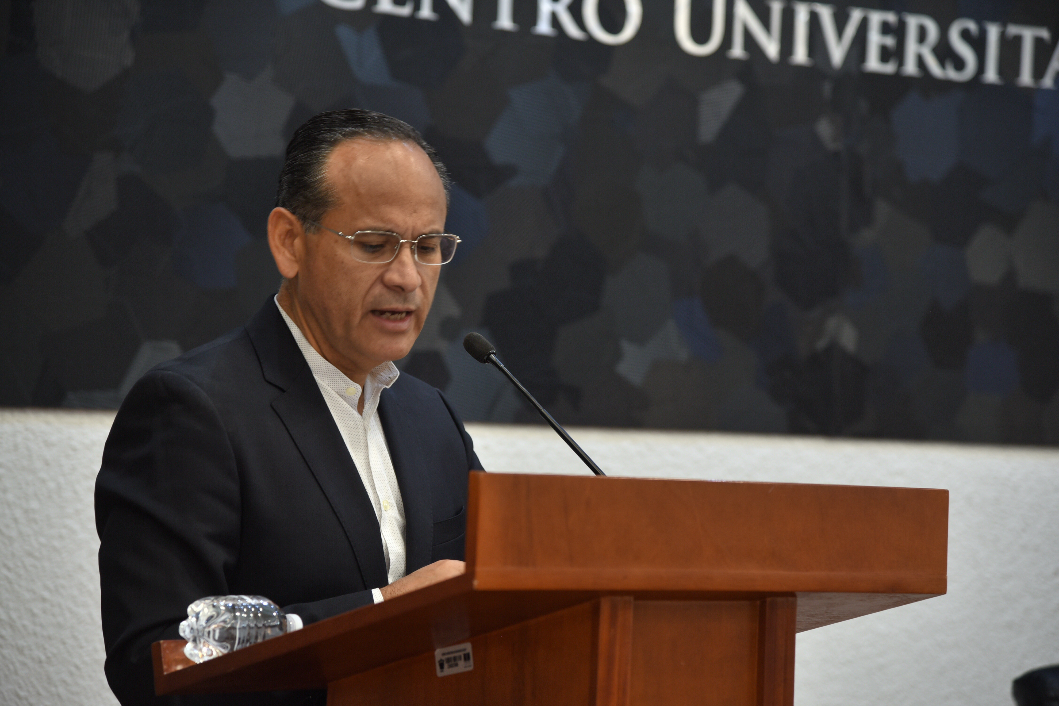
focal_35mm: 120
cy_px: 353
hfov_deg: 17.1
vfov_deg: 11.4
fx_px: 3530
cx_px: 530
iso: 500
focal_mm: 120
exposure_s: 1/13
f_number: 4.5
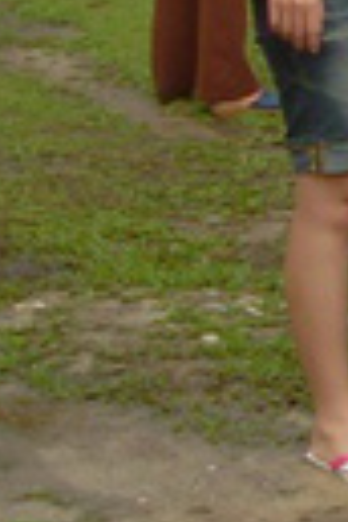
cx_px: 1182
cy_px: -259
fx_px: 2450
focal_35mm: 169
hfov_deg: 7.0
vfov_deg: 11.6
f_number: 2.8
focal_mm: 6.3
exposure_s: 1/250
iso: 80
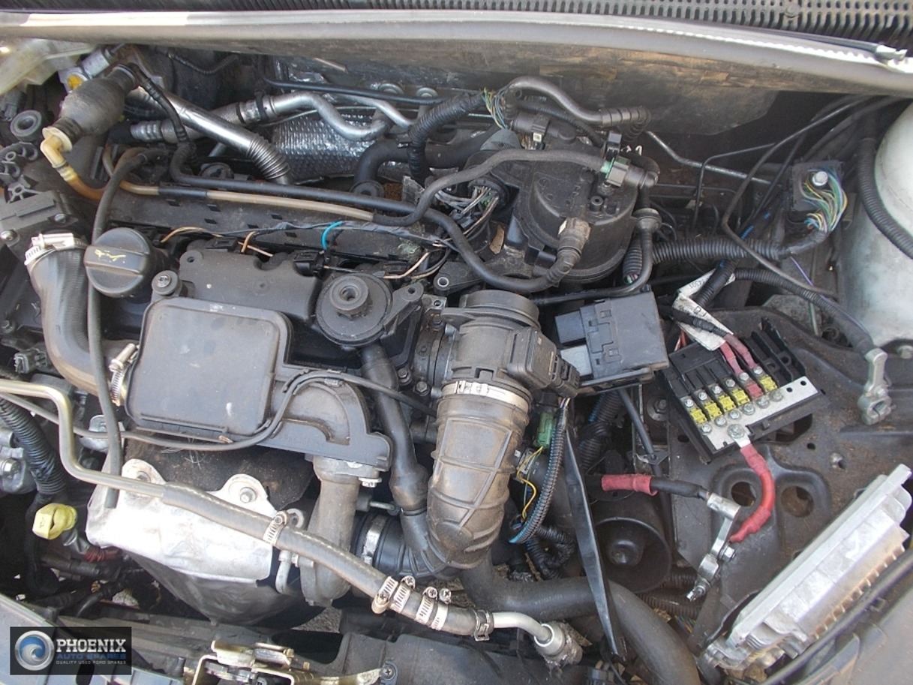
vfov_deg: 53.1
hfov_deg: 67.3
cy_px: 342
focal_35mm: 26
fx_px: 686
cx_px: 456
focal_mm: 4.6
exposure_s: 1/25
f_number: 3.2
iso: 100
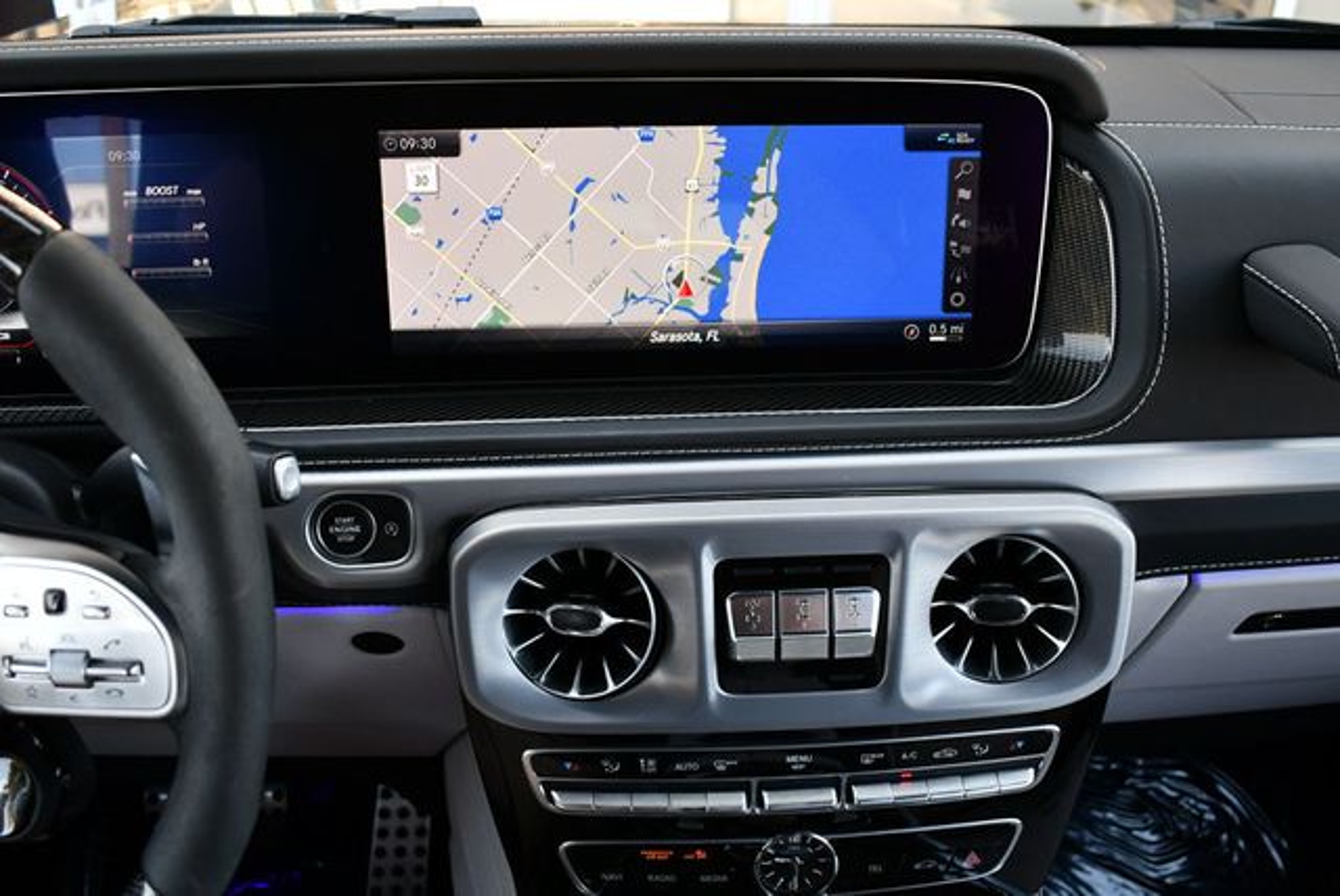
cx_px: 670
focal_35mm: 36
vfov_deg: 36.9
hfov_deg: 53.1
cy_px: 448
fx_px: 1341
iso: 720
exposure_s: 1/250
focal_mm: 18
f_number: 3.5
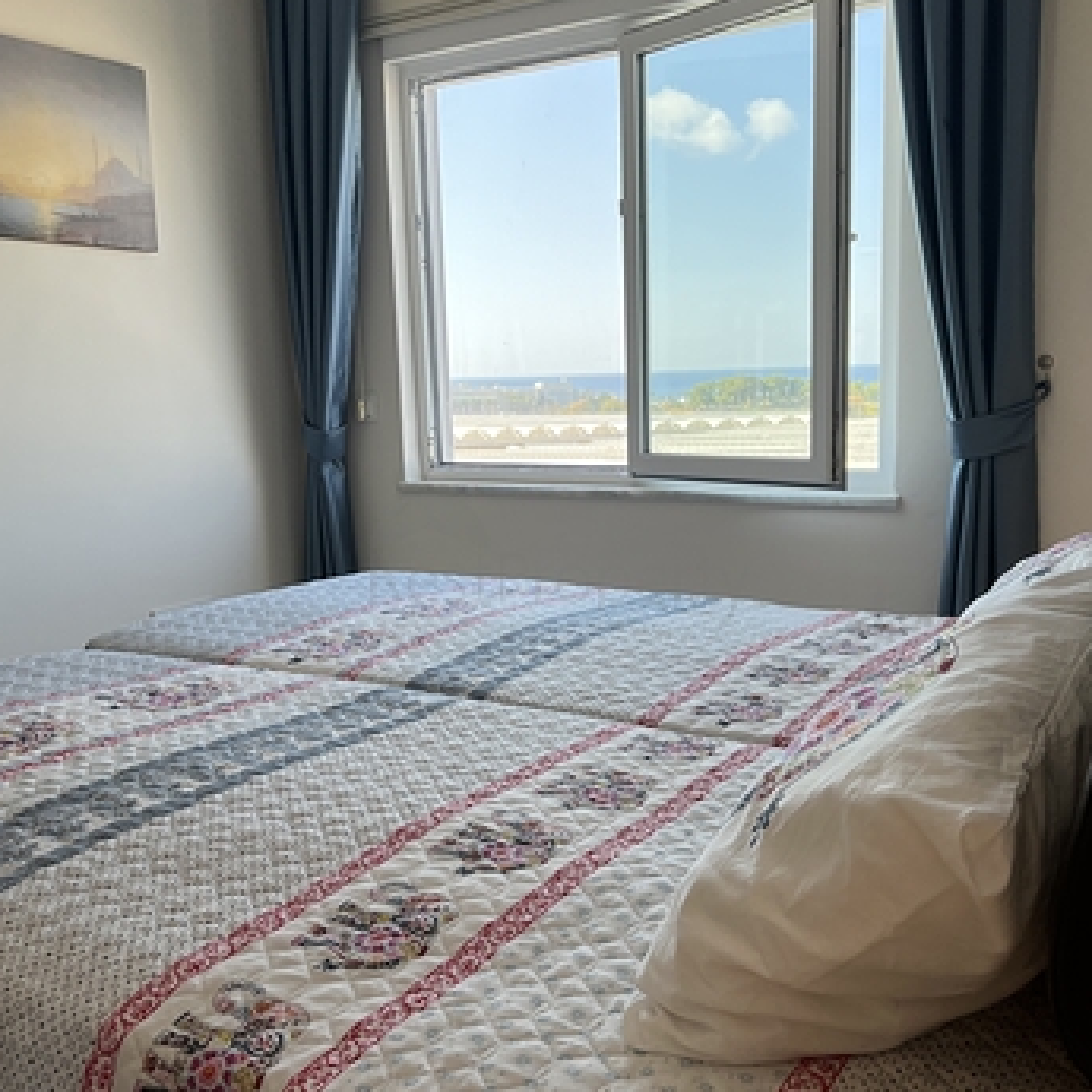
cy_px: 567
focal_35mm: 32
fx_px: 1142
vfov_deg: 51.1
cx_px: 560
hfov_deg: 51.1
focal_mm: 5.7
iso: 50
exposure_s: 1/509
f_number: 1.5
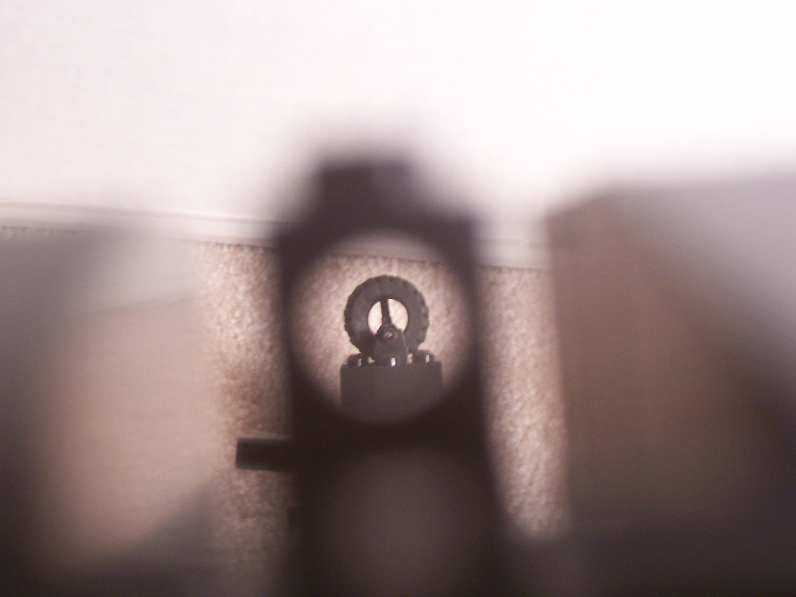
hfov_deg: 29.4
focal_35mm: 66
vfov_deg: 22.3
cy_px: 298
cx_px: 398
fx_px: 1518
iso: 160
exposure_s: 1/8
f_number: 4
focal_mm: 10.8
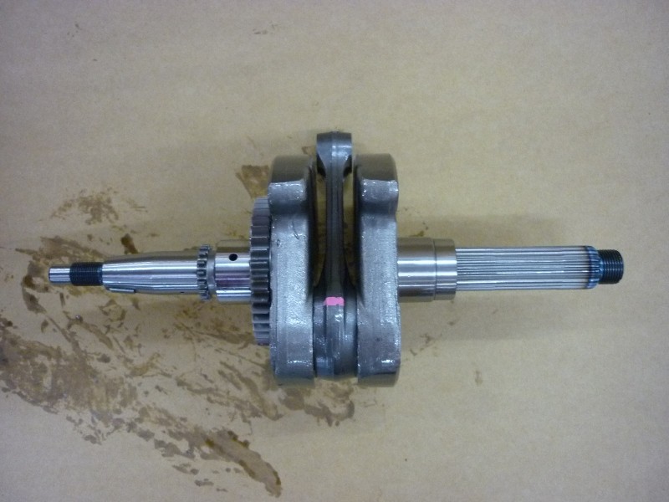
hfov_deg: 55.4
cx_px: 334
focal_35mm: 33
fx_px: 638
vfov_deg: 42.9
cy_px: 251
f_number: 2.8
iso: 400
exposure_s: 1/15
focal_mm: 5.5
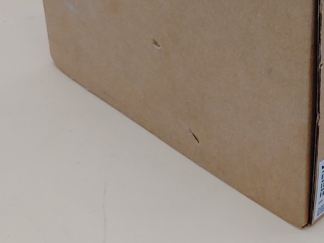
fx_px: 796
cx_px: 304
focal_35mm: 85
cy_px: -8
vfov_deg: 16.9
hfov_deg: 22.3
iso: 50
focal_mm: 4.36
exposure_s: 1/85
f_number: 1.8
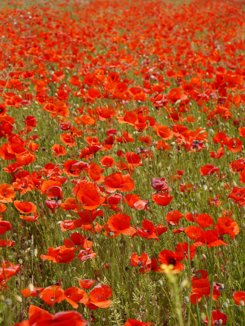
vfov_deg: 16.4
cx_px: 122
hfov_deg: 12.4
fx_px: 1132
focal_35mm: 120
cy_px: 163
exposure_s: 1/640
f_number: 7.1
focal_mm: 60
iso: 200
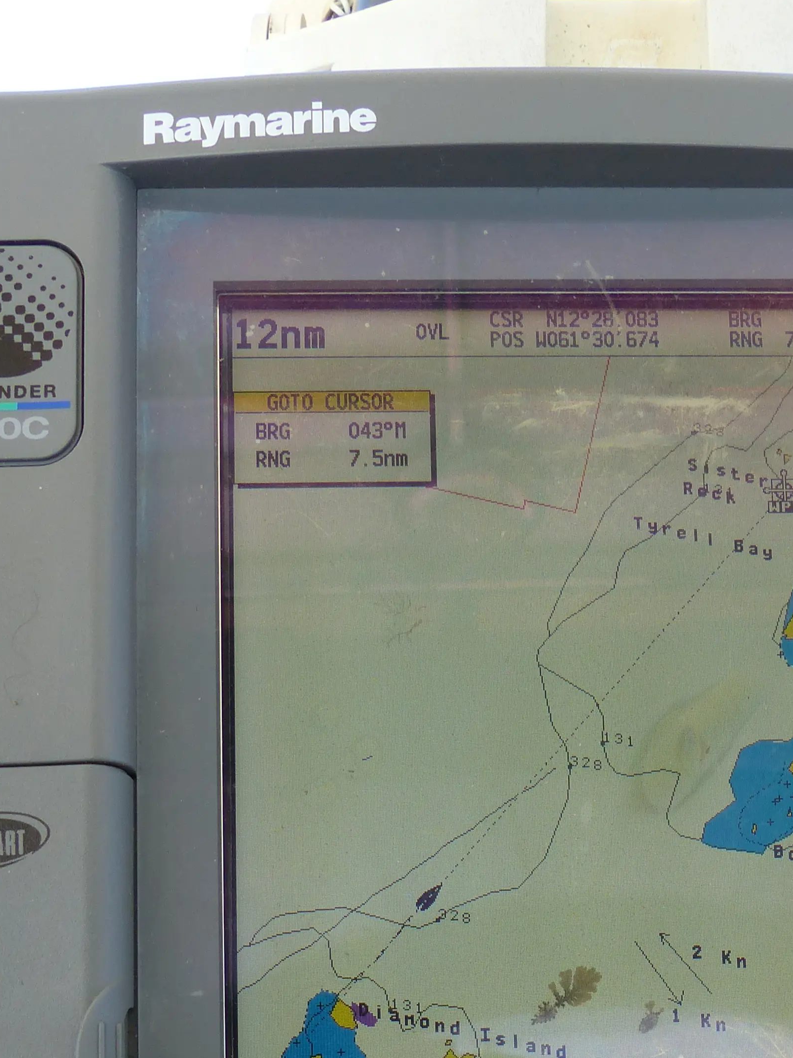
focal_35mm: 60
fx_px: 1832
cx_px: 642
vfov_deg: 30.8
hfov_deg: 24.0
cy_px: 949
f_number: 4
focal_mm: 5.7
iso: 100
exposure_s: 1/200
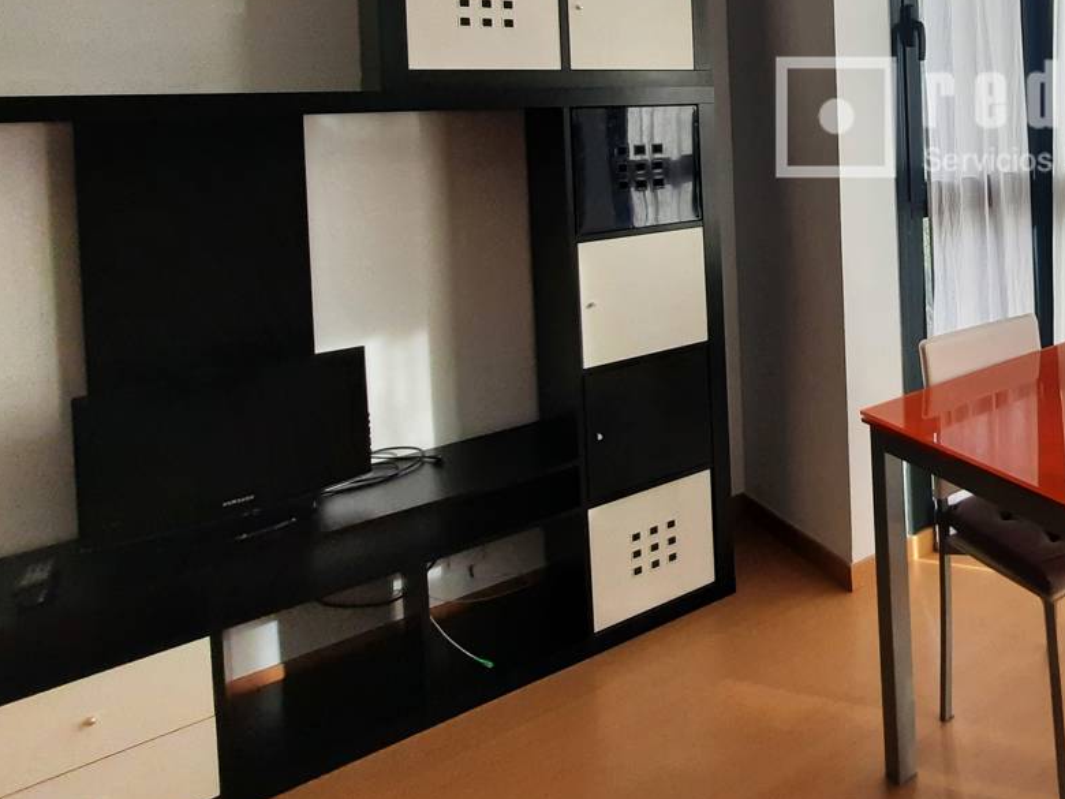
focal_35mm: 25
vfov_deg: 50.3
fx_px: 769
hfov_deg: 56.5
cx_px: 1017
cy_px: 120
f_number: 2.2
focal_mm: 1.74
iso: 40
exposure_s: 1/240
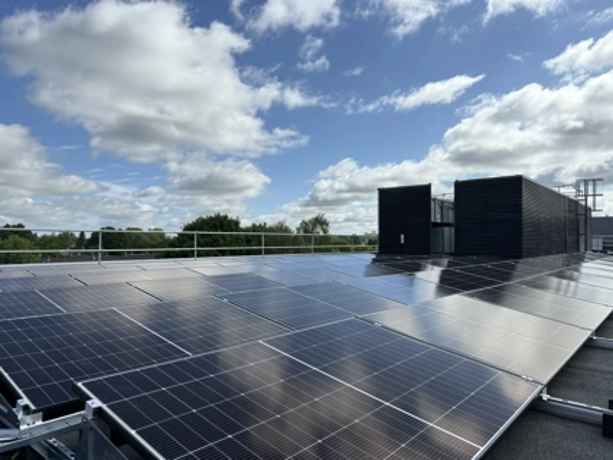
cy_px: 230
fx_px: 425
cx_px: 306
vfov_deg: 56.8
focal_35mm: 24
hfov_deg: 71.6
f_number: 1.78
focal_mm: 6.76
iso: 125
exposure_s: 1/3279
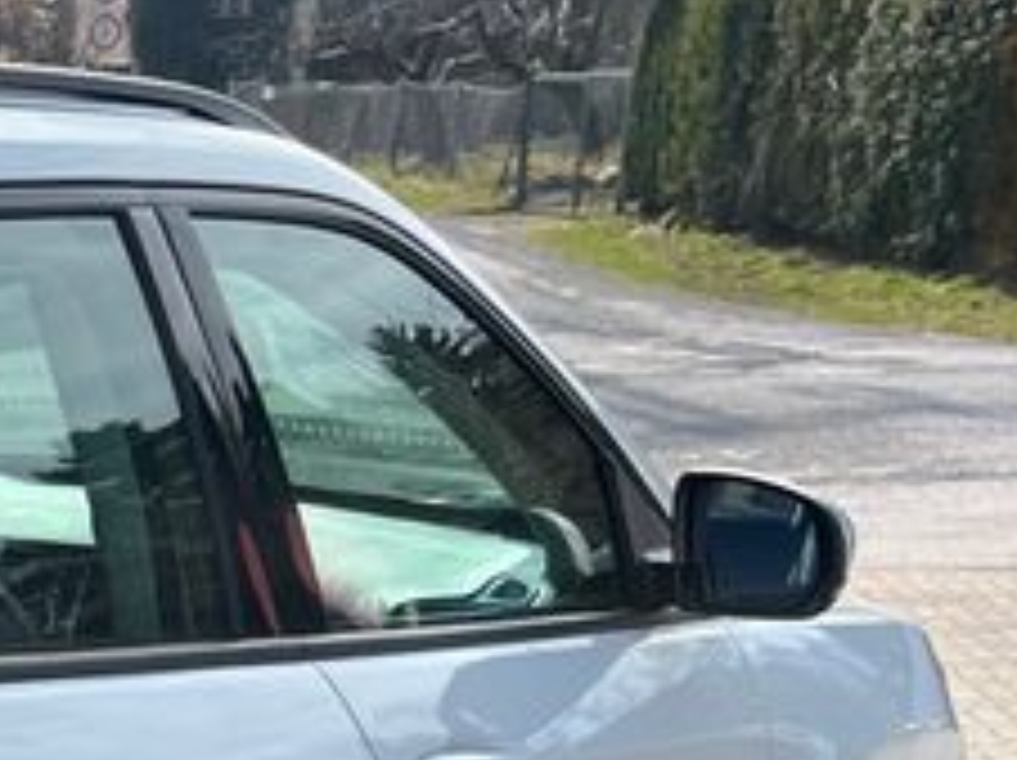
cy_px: 1273
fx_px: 3463
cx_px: -770
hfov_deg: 14.8
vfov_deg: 11.8
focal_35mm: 118
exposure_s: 1/2062
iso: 50
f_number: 1.6
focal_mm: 5.1
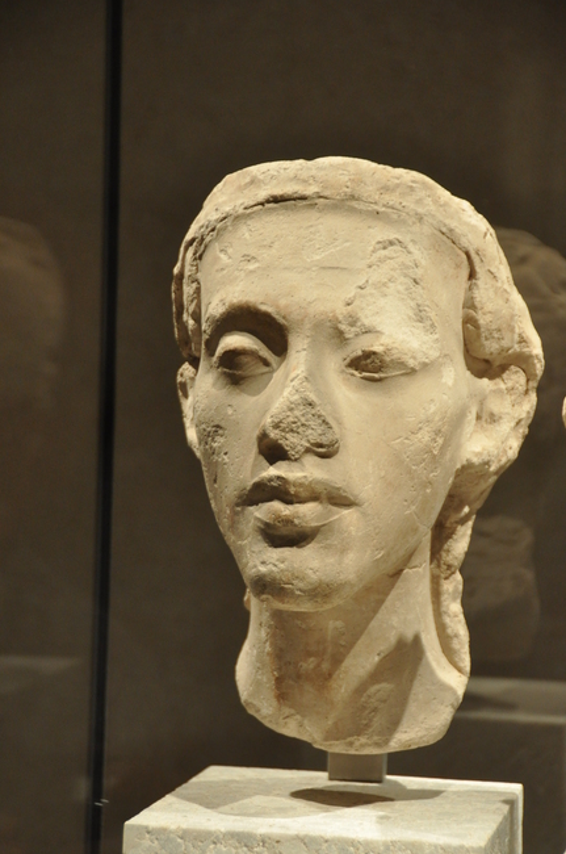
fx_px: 2710
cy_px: 431
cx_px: 284
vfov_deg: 17.9
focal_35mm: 115
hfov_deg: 11.9
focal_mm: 75
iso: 1000
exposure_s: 1/50
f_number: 5
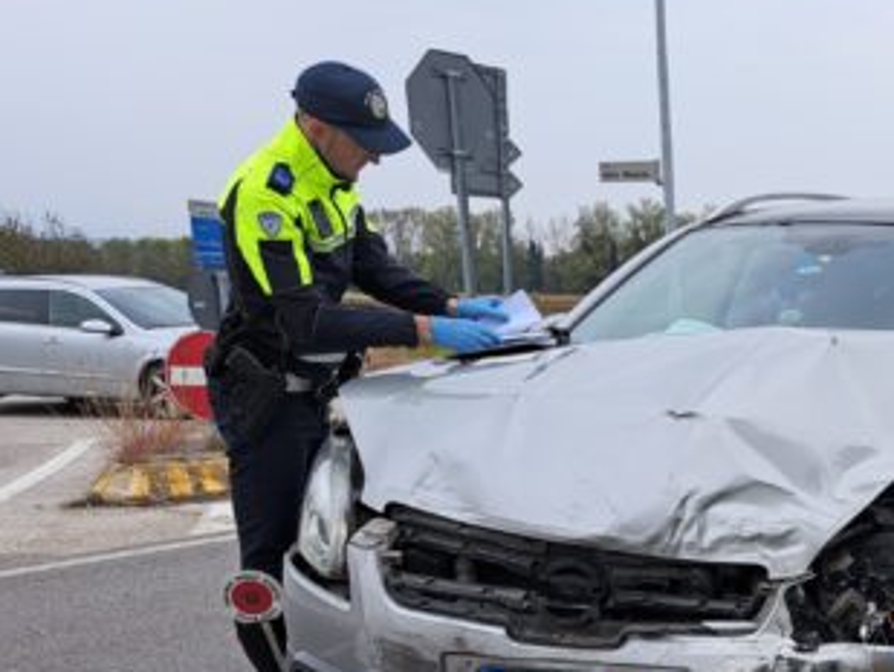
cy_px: 626
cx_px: 908
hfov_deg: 32.5
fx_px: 1395
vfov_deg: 26.0
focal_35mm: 54
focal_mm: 5.23
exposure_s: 1/160
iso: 50
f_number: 1.8
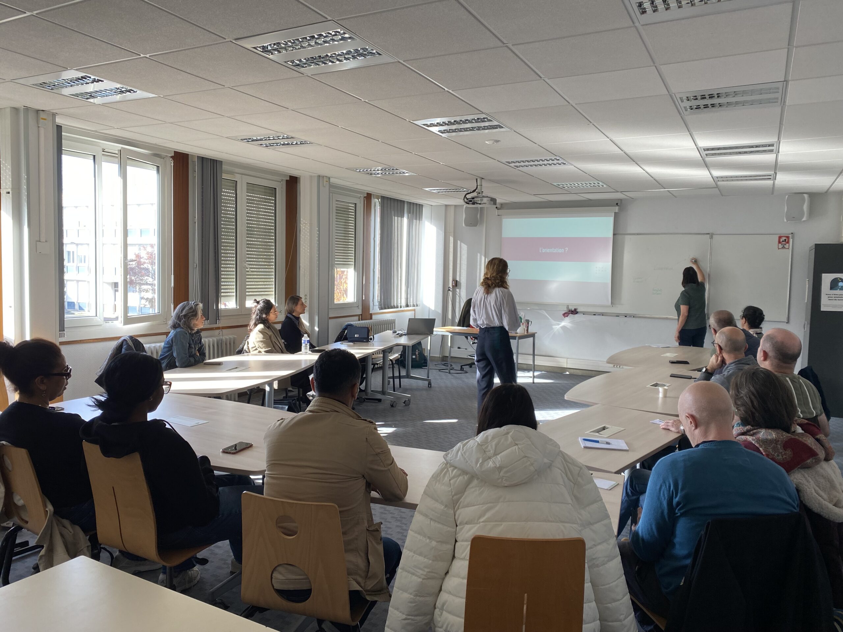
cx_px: 422
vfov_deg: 53.1
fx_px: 633
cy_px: 316
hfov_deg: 67.3
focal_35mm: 26
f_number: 1.8
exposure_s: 1/122
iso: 64
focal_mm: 4.25
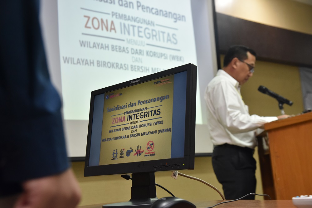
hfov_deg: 38.2
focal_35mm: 52
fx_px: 451
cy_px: 104
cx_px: 156
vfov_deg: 26.0
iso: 3200
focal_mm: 52
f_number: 5.6
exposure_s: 1/80
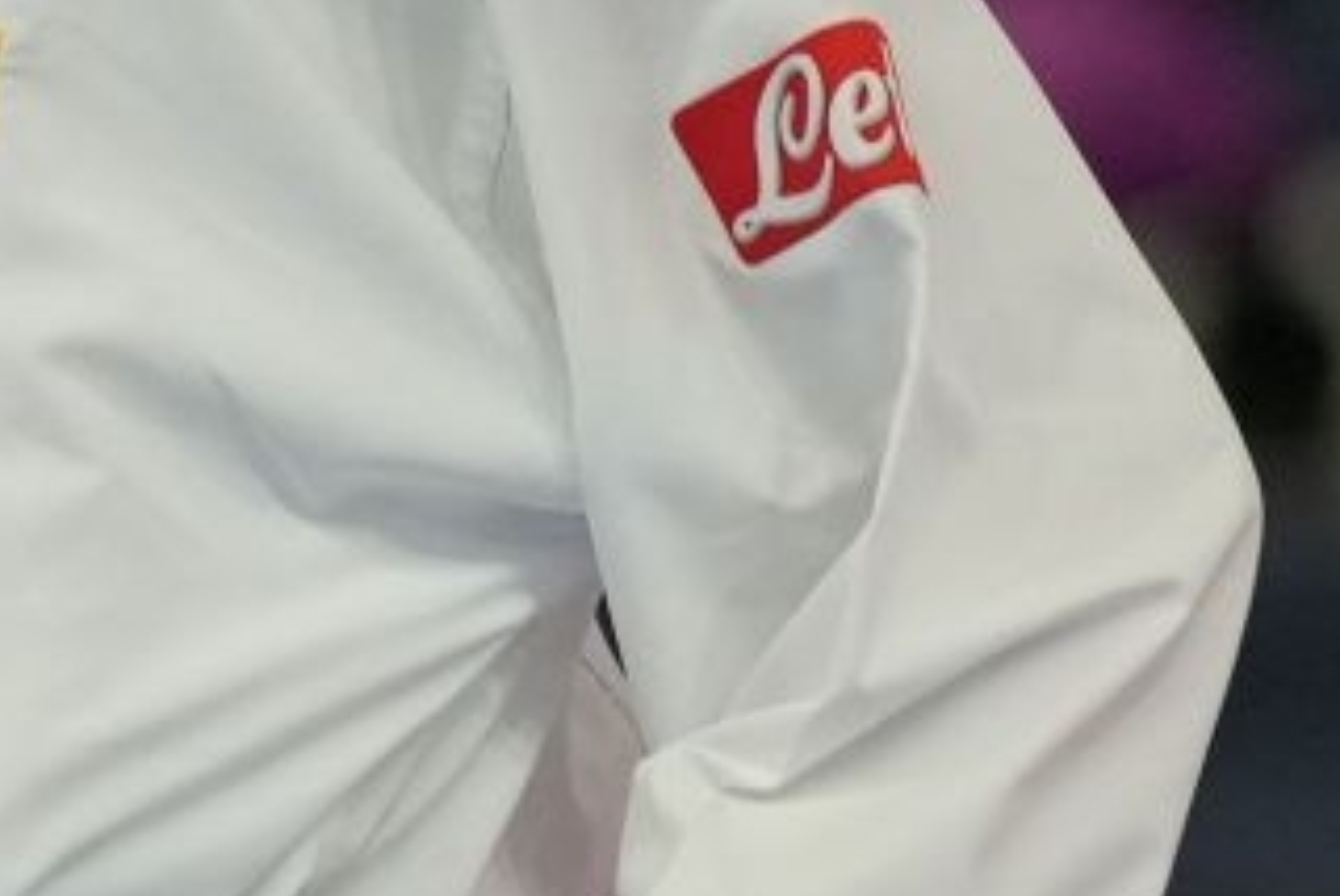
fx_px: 62812
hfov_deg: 1.2
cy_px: 486
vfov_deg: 0.8
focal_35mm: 1686
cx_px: 603
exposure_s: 1/1000
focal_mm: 200
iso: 1600
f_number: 2.8
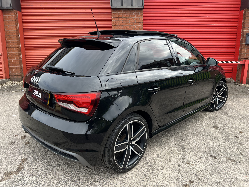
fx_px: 187
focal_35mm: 26
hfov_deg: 67.3
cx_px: 124
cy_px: 94
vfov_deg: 53.1
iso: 50
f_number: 1.5
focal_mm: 5.7
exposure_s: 1/887
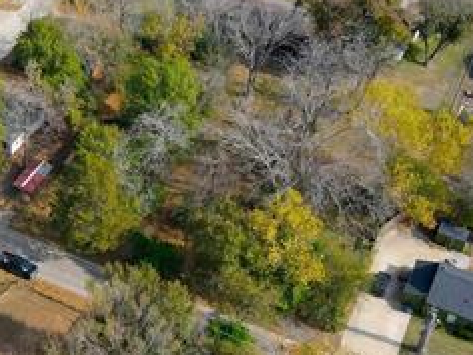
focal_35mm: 65
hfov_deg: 28.6
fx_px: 888
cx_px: 44
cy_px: 142
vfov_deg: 22.6
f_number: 2.8
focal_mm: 4.5
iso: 100
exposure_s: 1/320
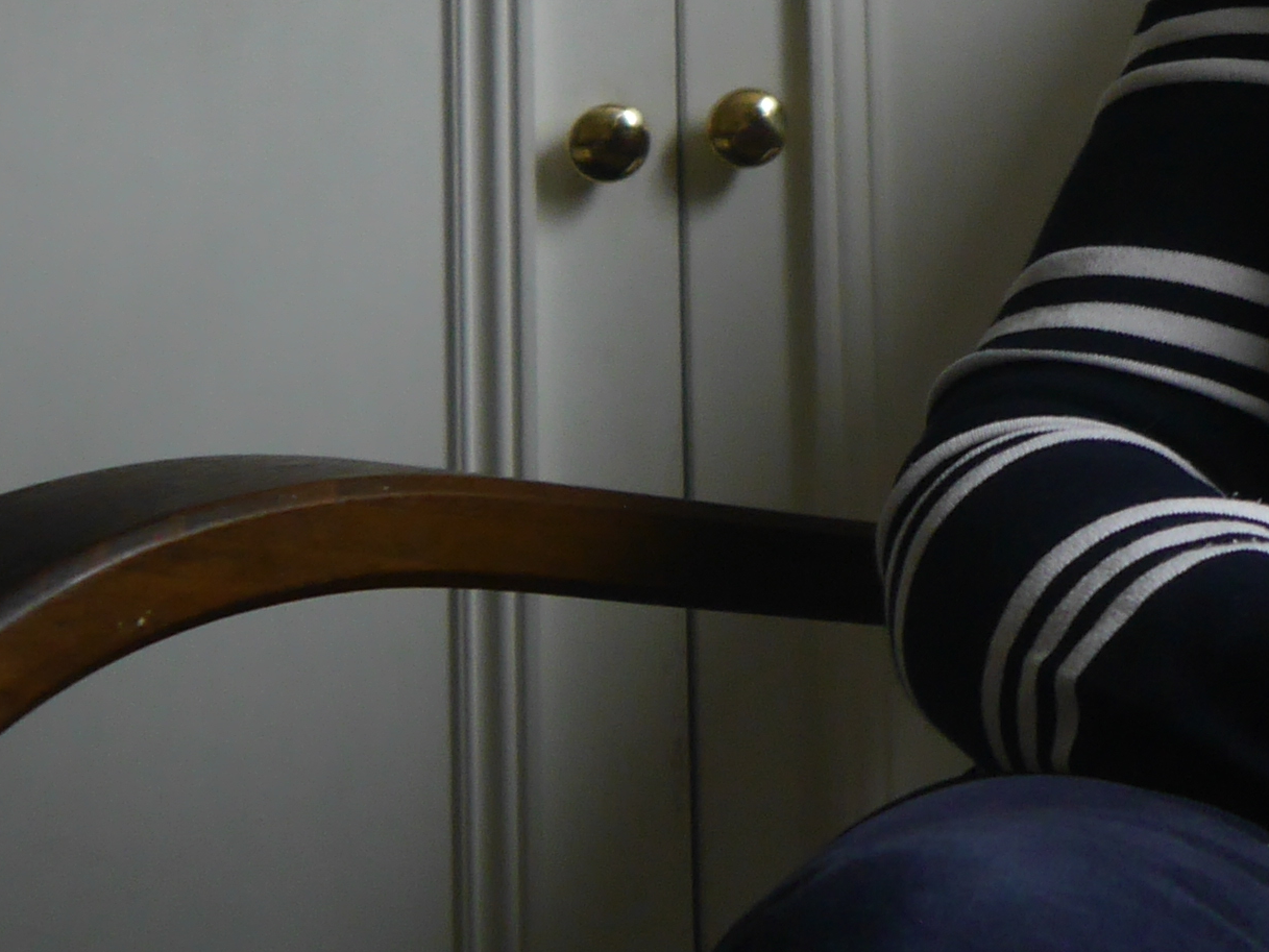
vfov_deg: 13.4
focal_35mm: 106
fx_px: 3886
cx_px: 1991
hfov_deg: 16.6
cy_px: -303
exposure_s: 1/60
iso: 400
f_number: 3.5
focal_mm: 14
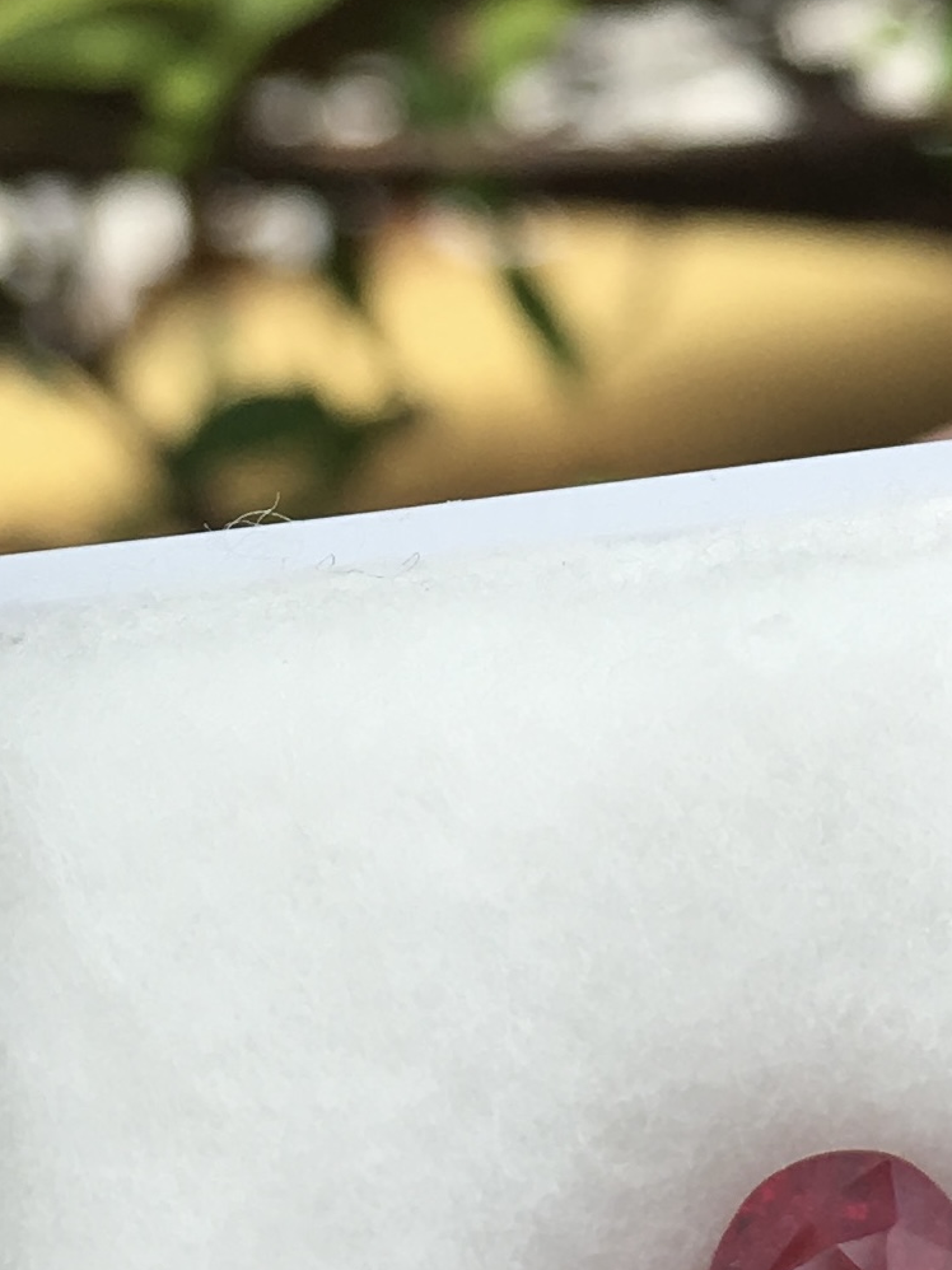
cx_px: 1088
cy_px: 1150
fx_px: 2641
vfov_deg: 26.1
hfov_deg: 19.4
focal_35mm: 72
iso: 25
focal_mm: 4.15
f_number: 2.2
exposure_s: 1/668
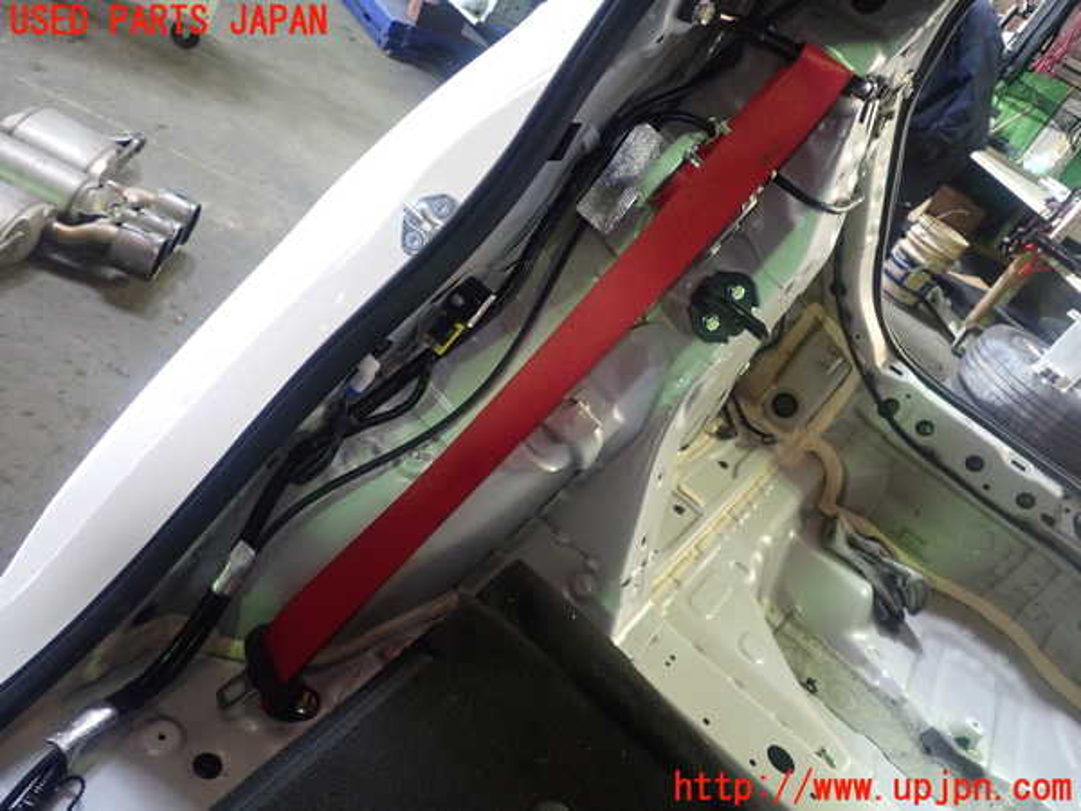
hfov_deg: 60.0
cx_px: 540
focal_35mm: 30
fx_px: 937
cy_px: 406
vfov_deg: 46.8
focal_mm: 5.4
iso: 320
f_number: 2.3
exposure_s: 1/30
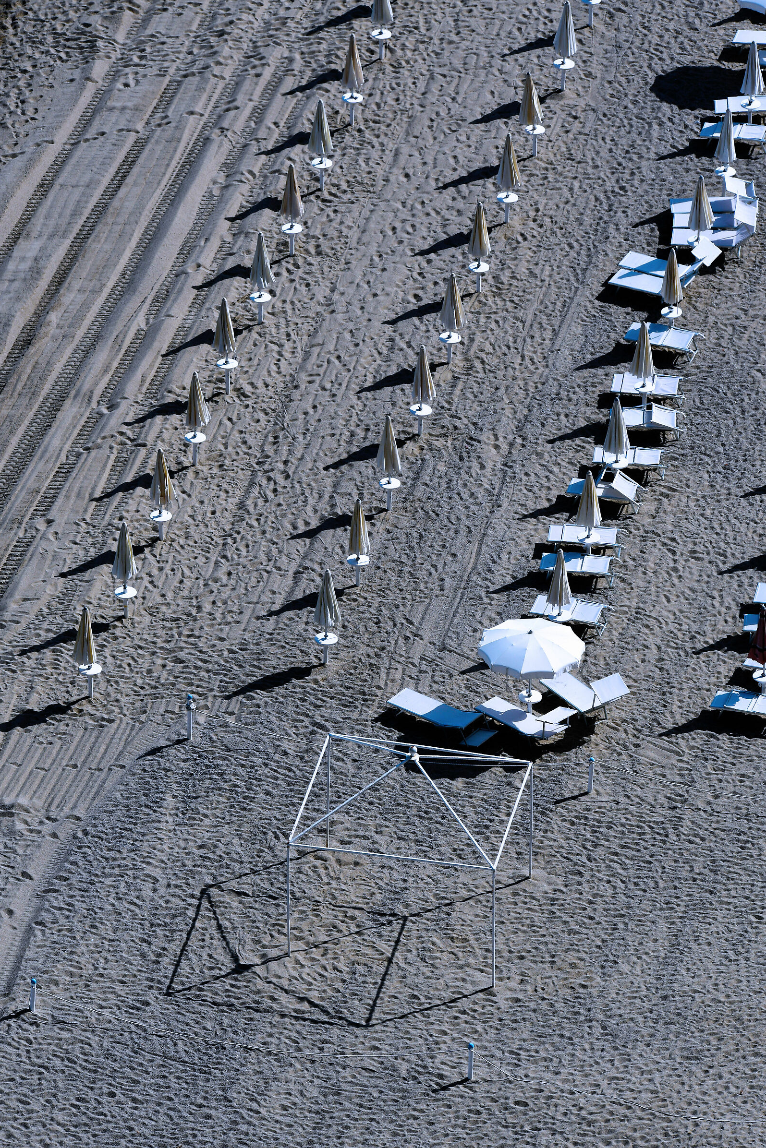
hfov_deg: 4.6
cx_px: 382
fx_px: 9605
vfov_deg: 6.8
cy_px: 574
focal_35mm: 301
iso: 100
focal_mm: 200
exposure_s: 1/400
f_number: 13
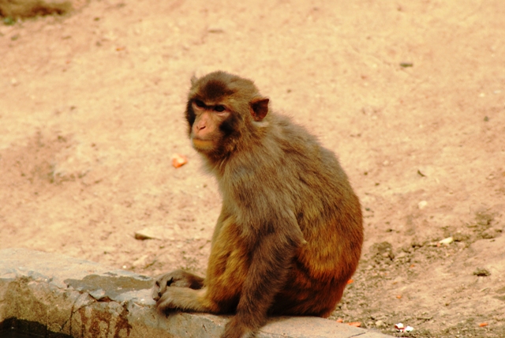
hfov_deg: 4.6
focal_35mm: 450
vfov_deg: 3.1
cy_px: 169
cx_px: 252
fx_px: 6318
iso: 100
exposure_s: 1/250
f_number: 7.1
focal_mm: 300
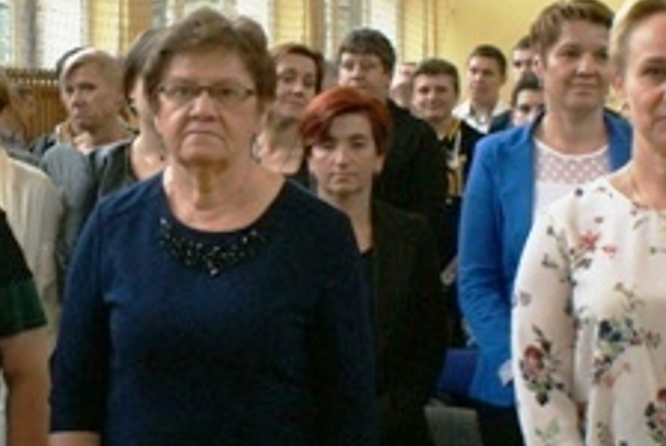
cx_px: 223
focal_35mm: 77
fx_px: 1426
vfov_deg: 17.8
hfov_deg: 26.1
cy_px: 259
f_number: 5.6
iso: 400
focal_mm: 18
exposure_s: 1/60
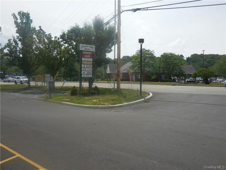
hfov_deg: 47.9
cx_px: 113
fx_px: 255
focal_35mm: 39
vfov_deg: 36.8
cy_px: 85
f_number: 3.9
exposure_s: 1/1250
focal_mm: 7
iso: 125
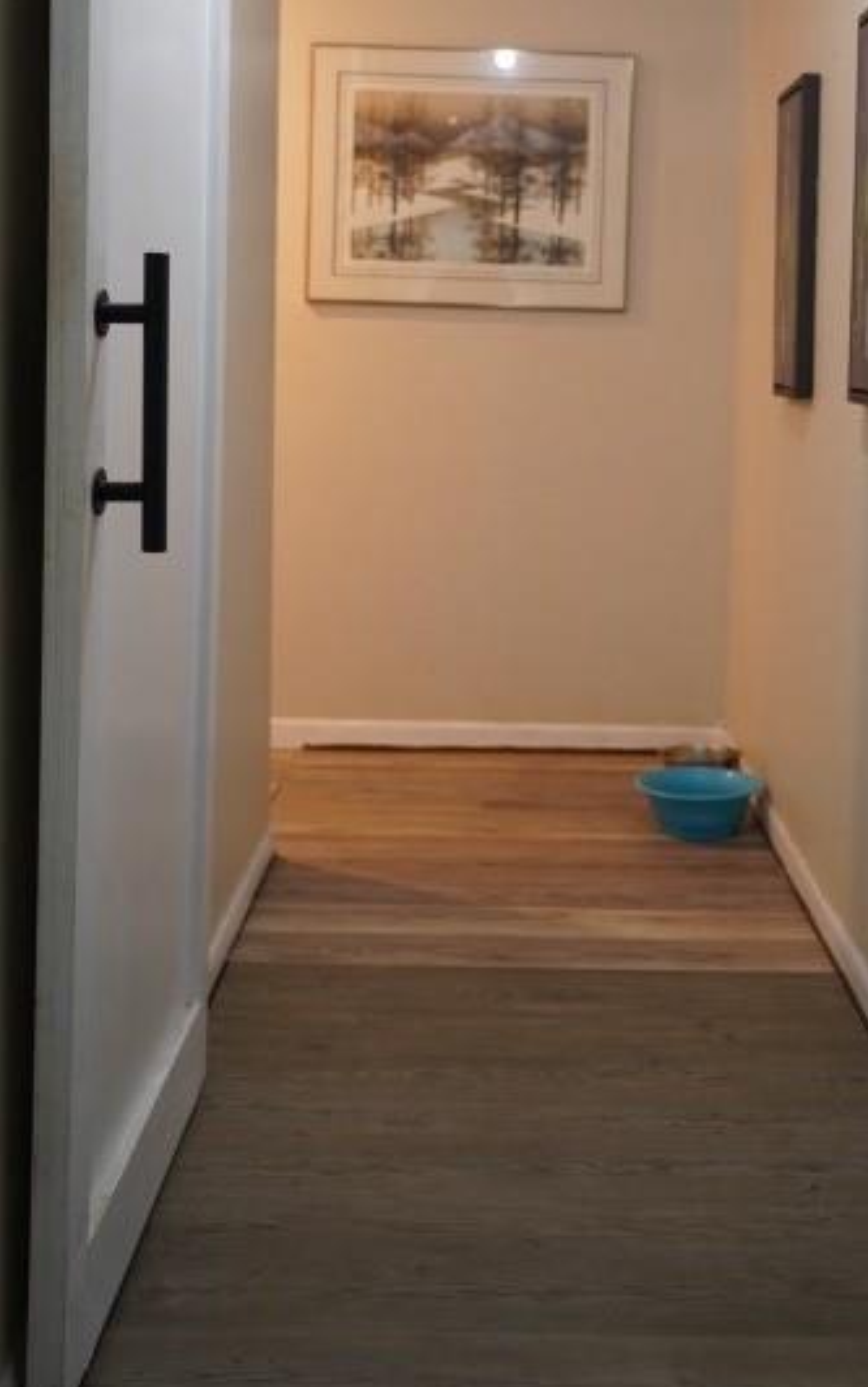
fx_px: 1815
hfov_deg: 26.8
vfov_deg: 41.3
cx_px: 534
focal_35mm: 48
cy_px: 456
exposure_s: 1/6
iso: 100
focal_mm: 31
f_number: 3.2
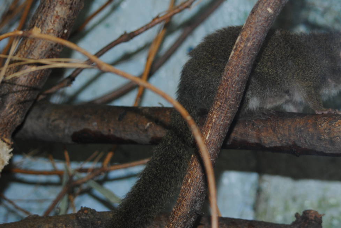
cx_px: 229
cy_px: 126
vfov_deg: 10.2
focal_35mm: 135
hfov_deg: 15.2
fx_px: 1278
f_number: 4.5
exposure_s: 1/60
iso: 200
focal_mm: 55
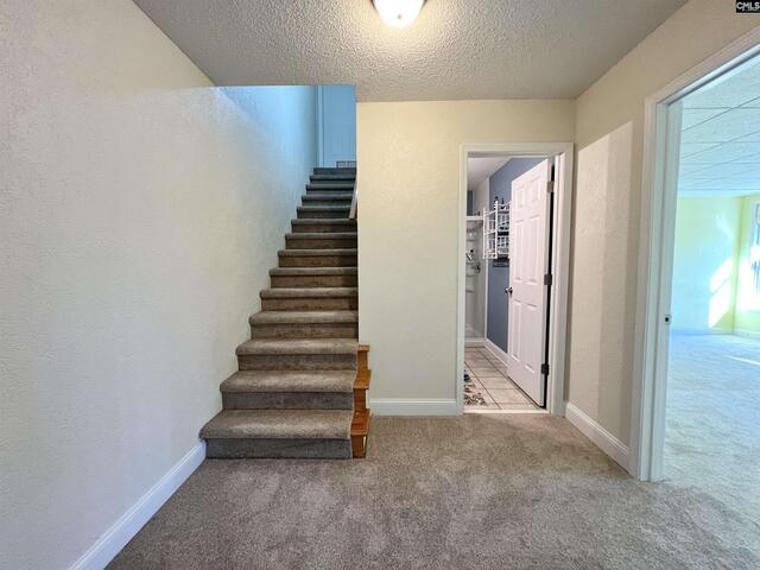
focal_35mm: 13
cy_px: 285
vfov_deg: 89.9
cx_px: 380
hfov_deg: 106.2
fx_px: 285
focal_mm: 1.57
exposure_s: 1/60
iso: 320
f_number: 1.8
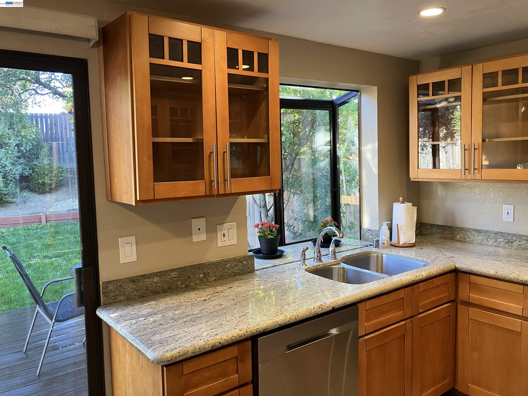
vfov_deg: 49.7
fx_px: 427
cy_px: 198
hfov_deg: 63.4
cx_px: 264
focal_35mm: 28
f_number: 1.8
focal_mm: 3.99
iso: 80
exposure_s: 1/60
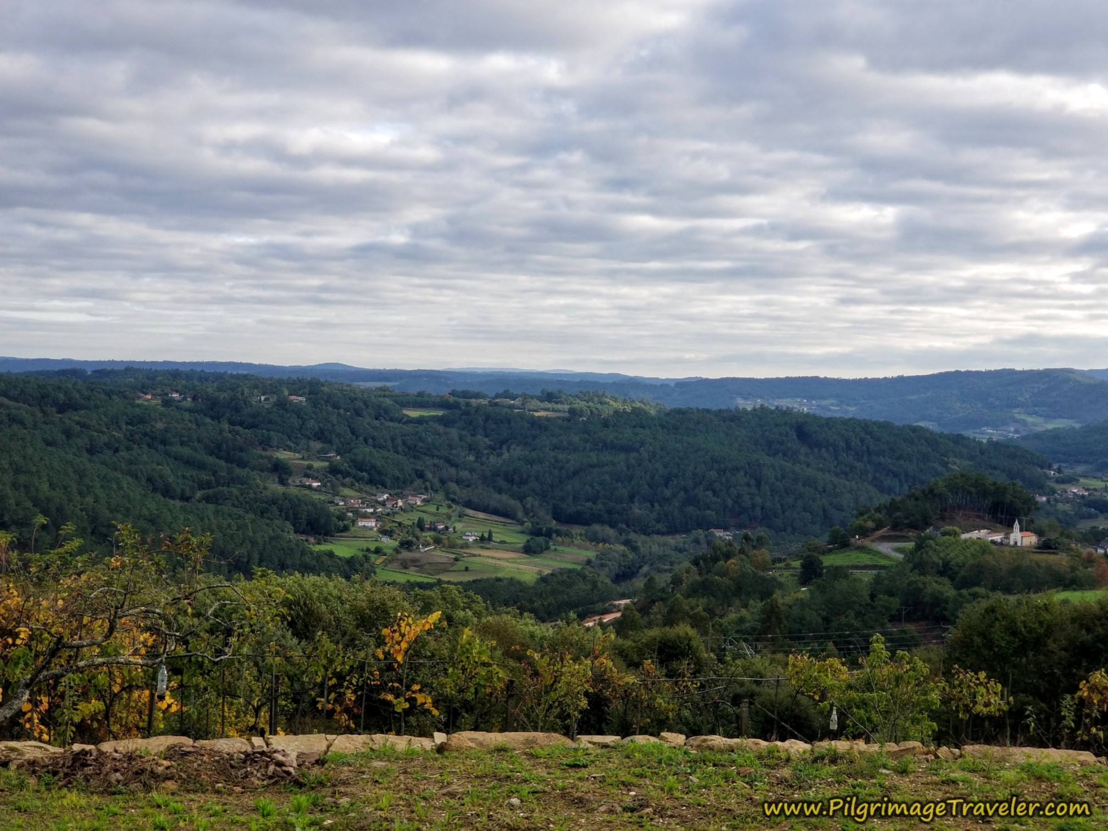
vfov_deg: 28.0
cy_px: 416
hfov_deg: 36.8
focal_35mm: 52
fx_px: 1664
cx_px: 554
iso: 25
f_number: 2.4
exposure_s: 1/370
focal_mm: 6
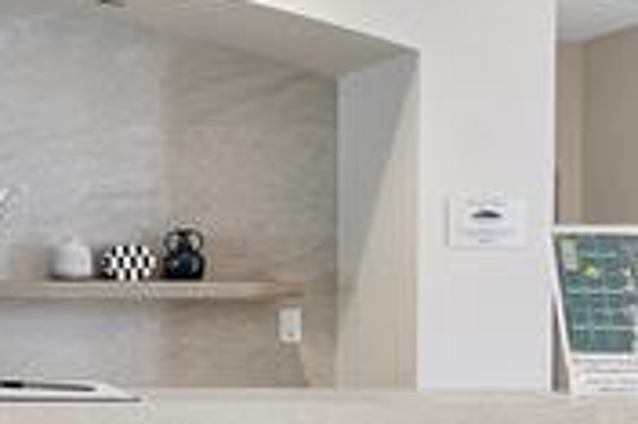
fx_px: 1204
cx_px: -160
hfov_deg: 26.0
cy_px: 254
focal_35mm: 68
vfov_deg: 20.0
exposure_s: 1/5
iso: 160
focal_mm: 10
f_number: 11
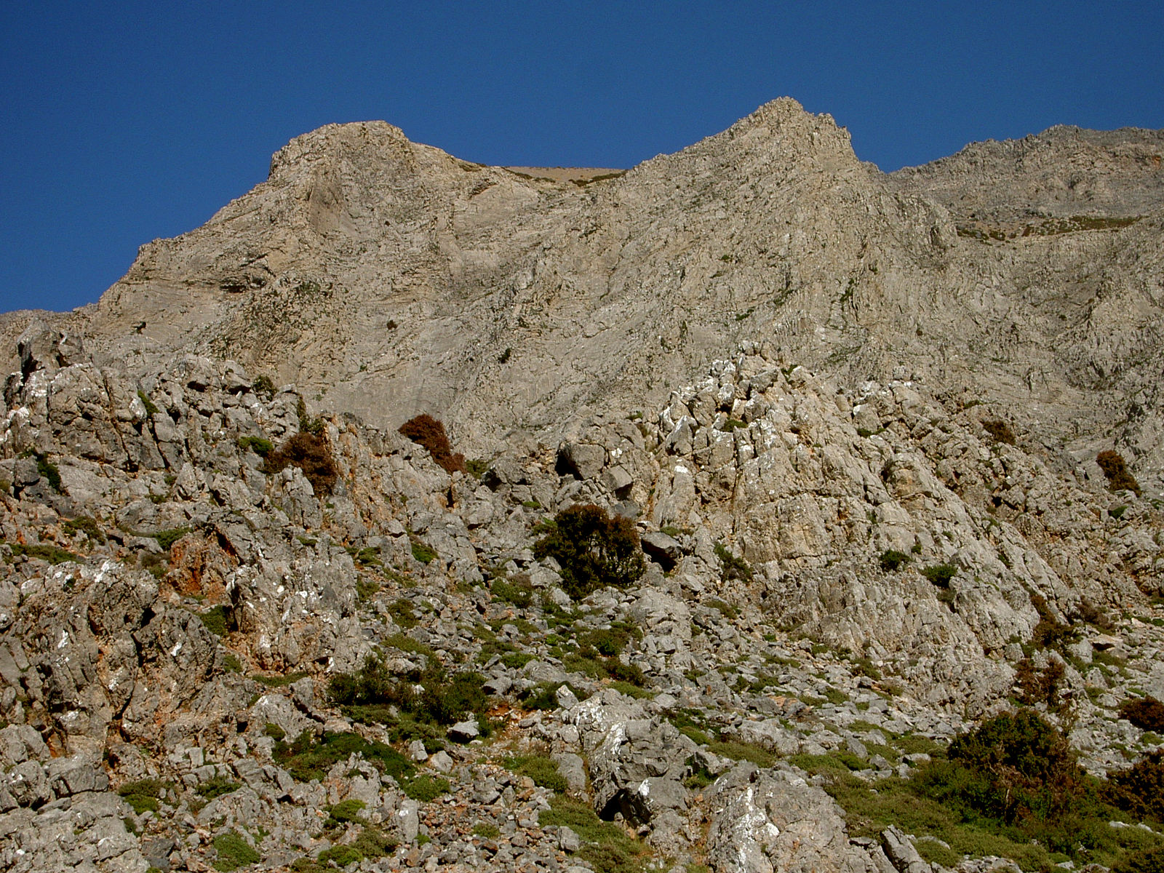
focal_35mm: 75
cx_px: 582
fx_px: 2522
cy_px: 436
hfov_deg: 26.0
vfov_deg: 19.6
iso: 50
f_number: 7.1
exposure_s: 1/250
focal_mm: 12.4
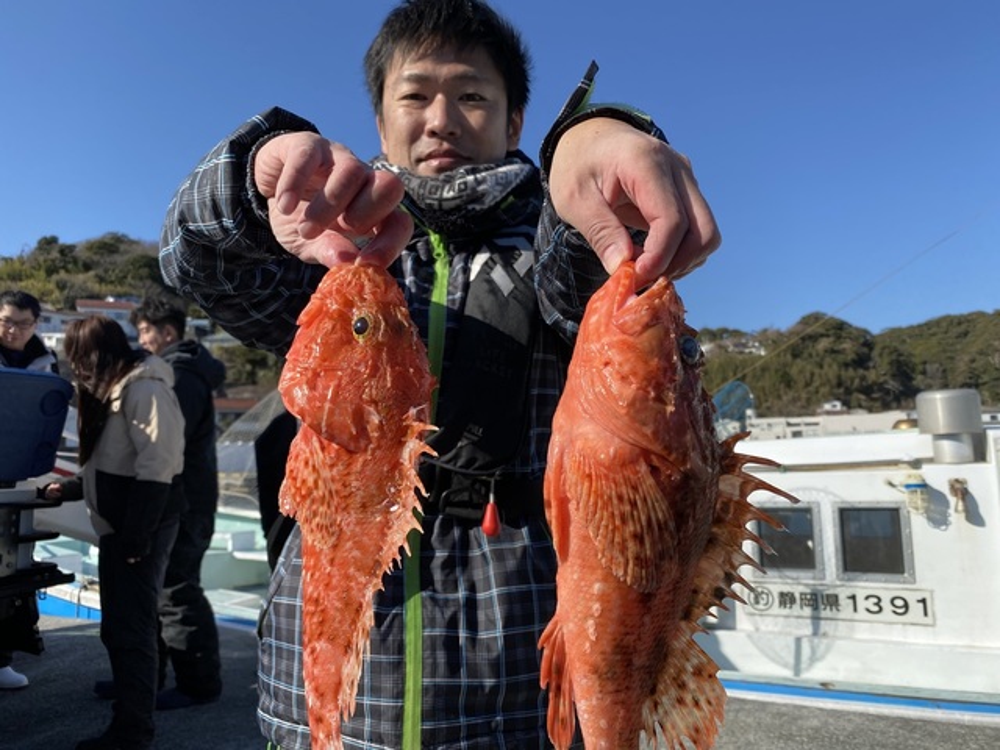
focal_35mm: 26
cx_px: 500
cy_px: 375
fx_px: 751
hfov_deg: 67.3
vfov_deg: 53.1
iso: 32
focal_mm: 4.25
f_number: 1.8
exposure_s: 1/2222
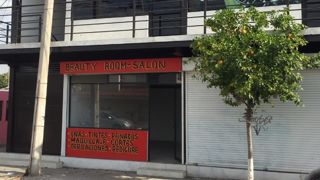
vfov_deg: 25.4
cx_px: 129
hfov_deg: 43.5
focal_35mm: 47
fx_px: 399
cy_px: 68
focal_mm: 4.15
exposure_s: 1/1464
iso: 32
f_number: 2.2
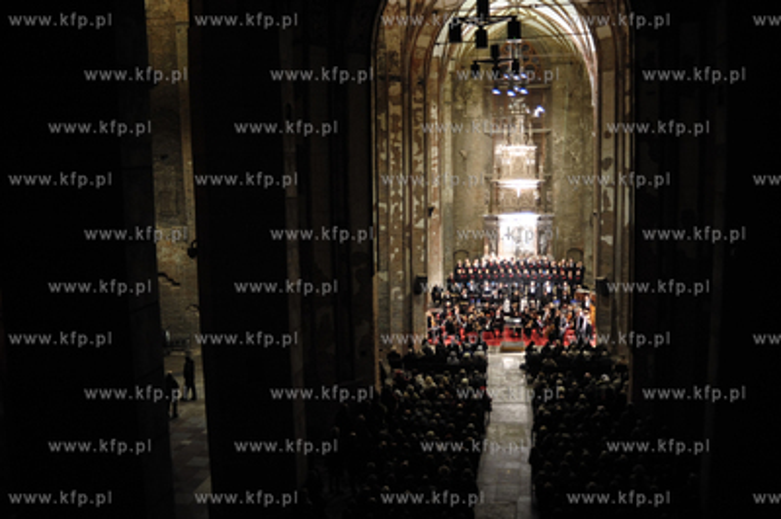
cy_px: 260
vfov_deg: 37.8
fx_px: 759
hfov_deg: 54.5
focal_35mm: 35
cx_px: 390
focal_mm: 35
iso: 1600
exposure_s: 1/25
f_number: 3.3
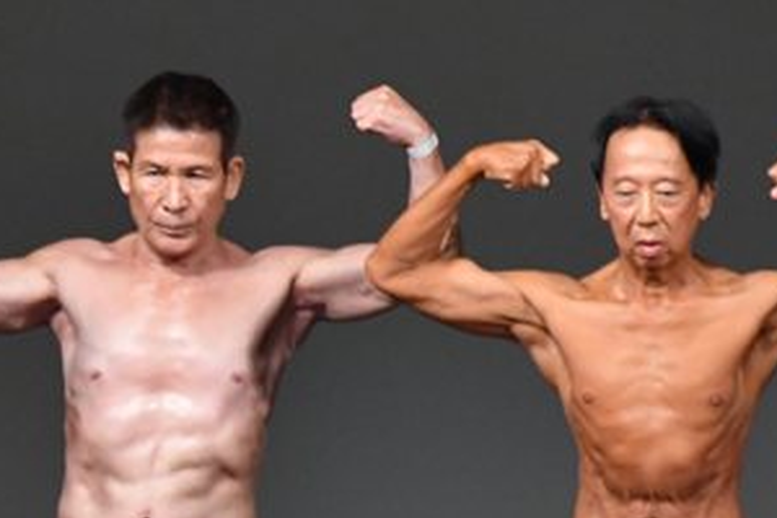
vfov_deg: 1.5
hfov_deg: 2.3
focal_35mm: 890
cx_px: -48
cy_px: 578
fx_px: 19208
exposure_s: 1/400
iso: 4000
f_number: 5.6
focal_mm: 230
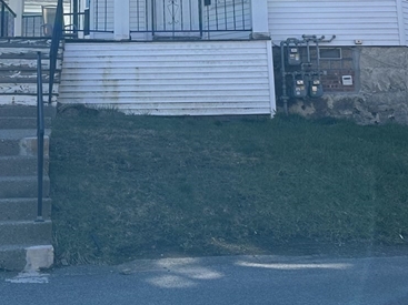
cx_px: 149
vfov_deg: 21.1
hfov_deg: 28.9
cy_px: -4
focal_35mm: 67
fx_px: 789
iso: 80
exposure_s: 1/3597
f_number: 1.78
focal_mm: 6.86
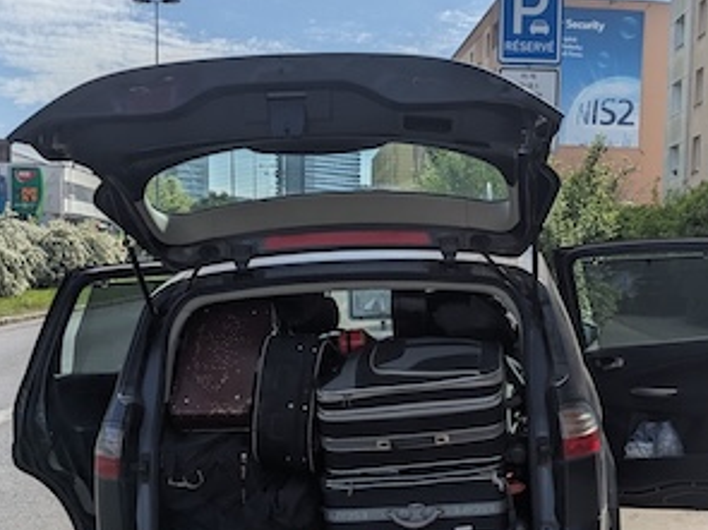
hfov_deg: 34.7
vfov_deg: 26.4
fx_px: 1124
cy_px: 338
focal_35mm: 55
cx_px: 466
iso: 62
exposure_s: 1/7813
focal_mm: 4.38
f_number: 1.73
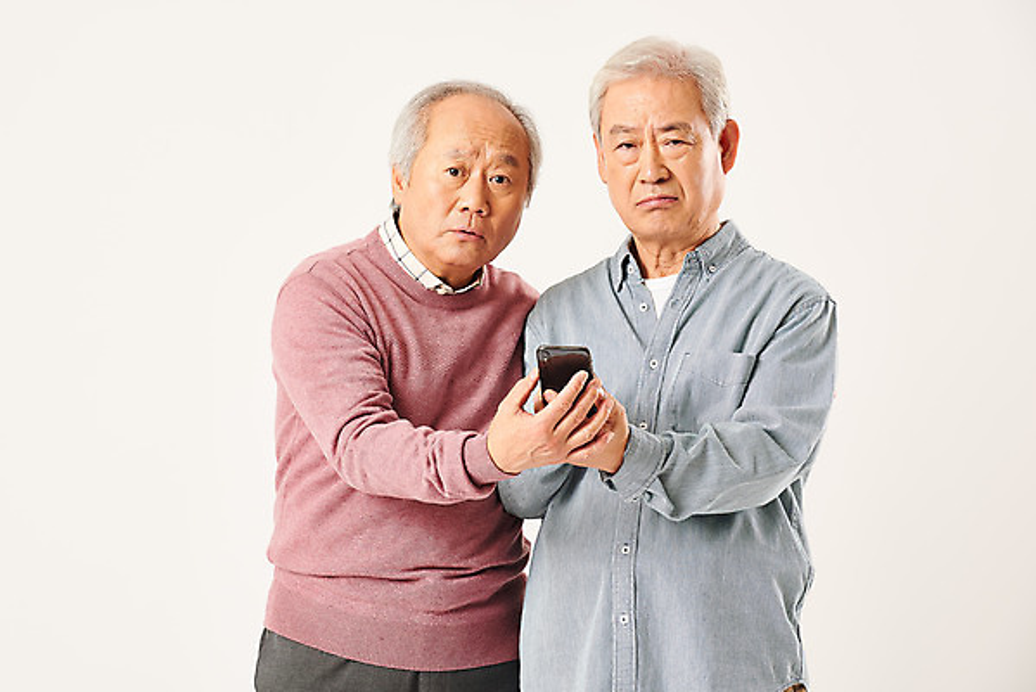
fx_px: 3887
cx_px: 518
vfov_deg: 10.2
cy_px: 346
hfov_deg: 15.2
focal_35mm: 135
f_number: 8
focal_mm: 135
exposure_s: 1/125
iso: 100
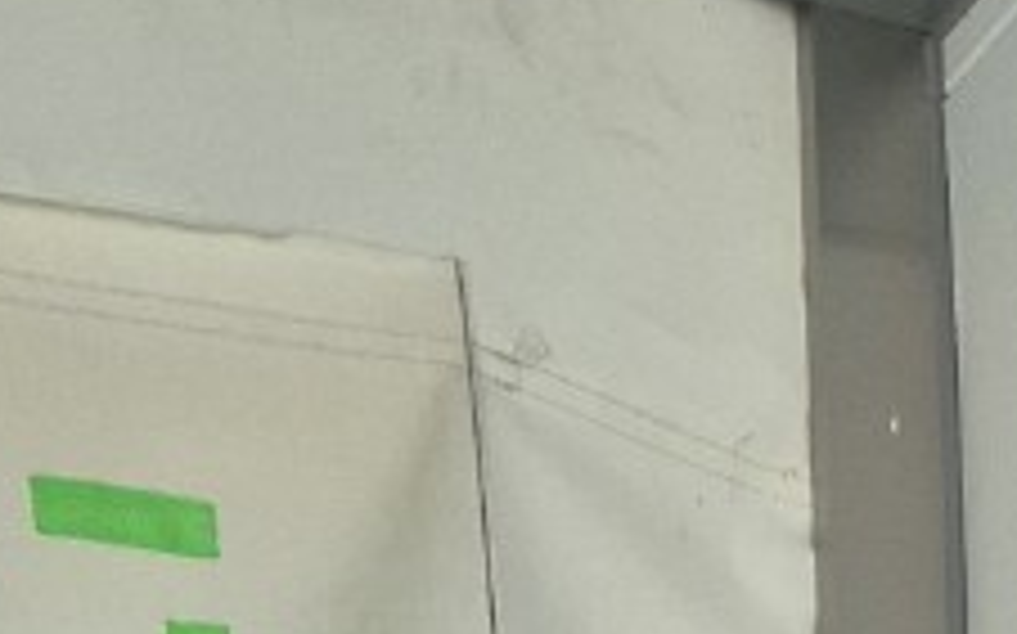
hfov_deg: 14.6
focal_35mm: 138
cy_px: 2379
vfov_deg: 7.4
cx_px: 1228
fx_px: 3823
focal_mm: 5.4
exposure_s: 1/182
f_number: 1.8
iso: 160
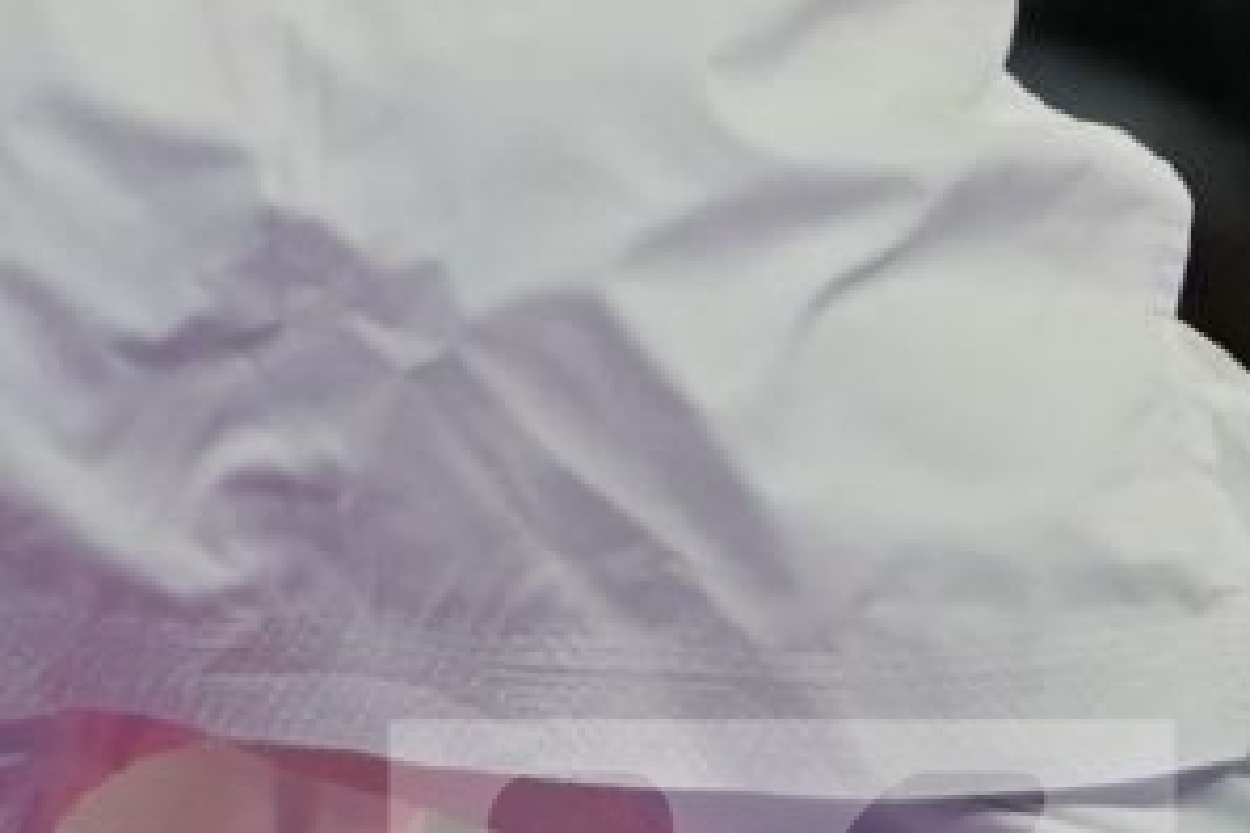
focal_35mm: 1242
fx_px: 43122
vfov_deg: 1.1
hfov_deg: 1.7
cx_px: -2071
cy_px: -391
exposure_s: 1/1000
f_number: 2.8
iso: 1600
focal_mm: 137
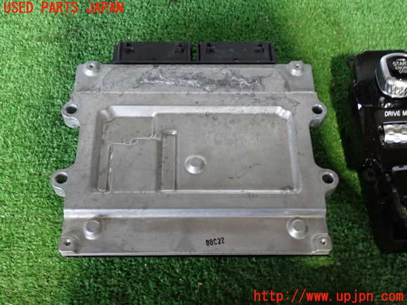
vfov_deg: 32.9
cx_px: 204
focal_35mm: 44
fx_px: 517
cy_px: 152
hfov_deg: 42.9
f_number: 2.9
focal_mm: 7.84
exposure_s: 1/25
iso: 800
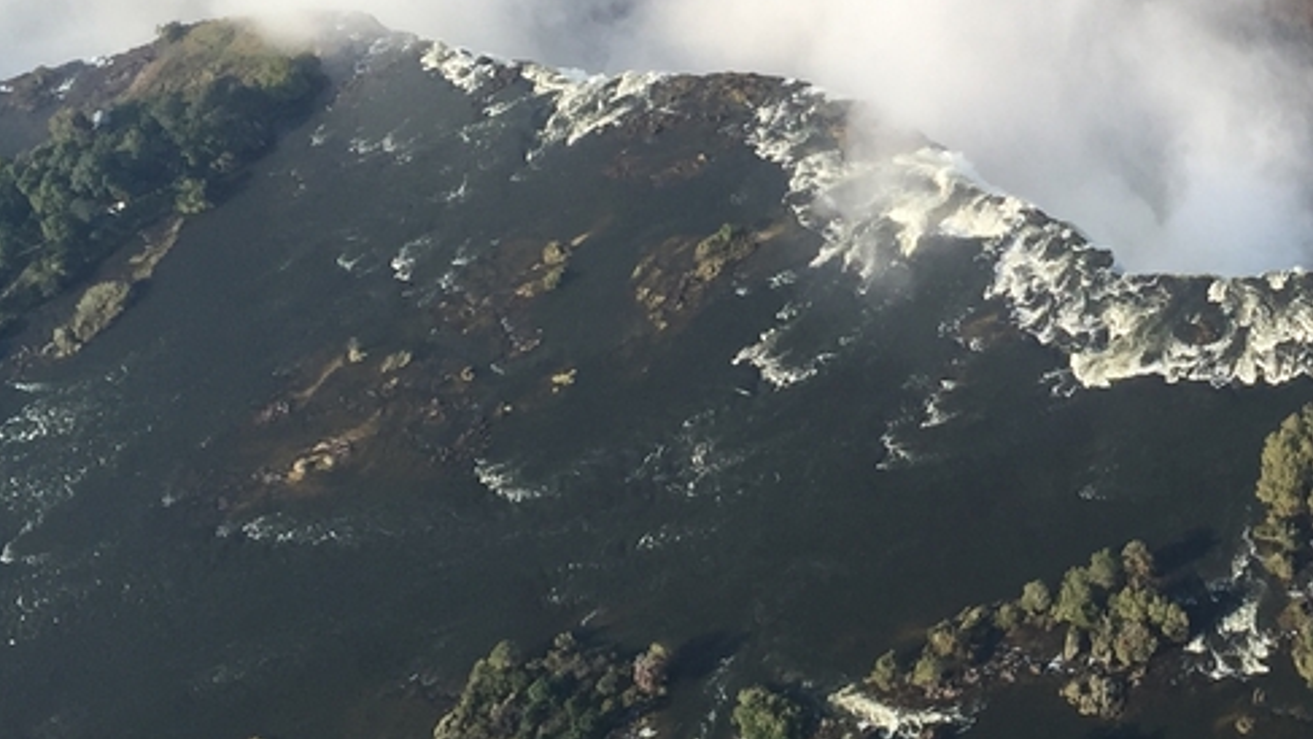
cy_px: 216
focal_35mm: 83
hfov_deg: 24.7
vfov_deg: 14.5
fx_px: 2890
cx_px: 1227
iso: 32
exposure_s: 1/807
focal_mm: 4.15
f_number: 2.2
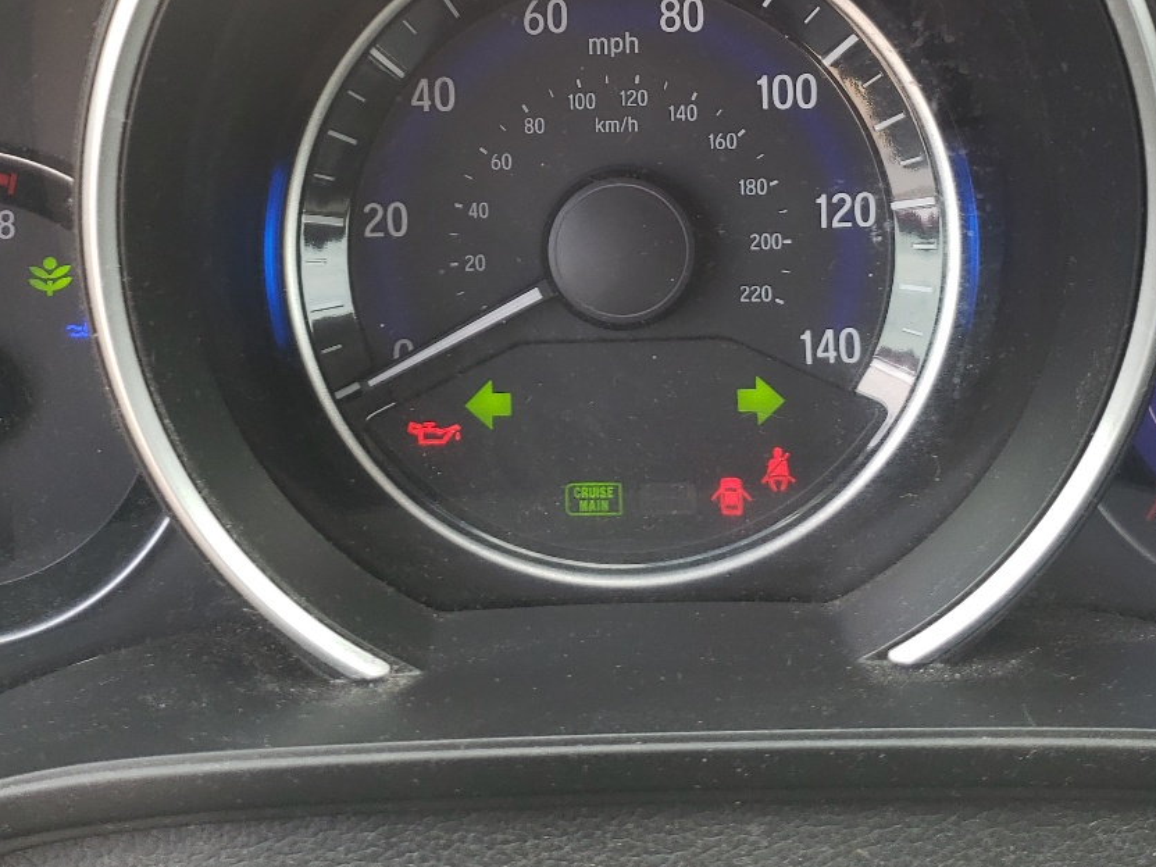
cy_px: 199
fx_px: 1670
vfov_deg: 28.6
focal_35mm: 50
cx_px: 621
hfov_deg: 38.2
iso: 50
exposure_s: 1/118
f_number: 1.5
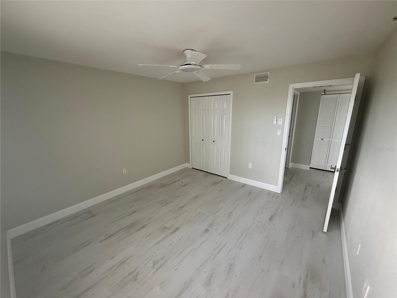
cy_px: 149
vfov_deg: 85.7
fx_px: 161
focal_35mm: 14
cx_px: 198
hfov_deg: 102.1
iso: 250
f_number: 2.2
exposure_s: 1/99
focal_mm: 2.22
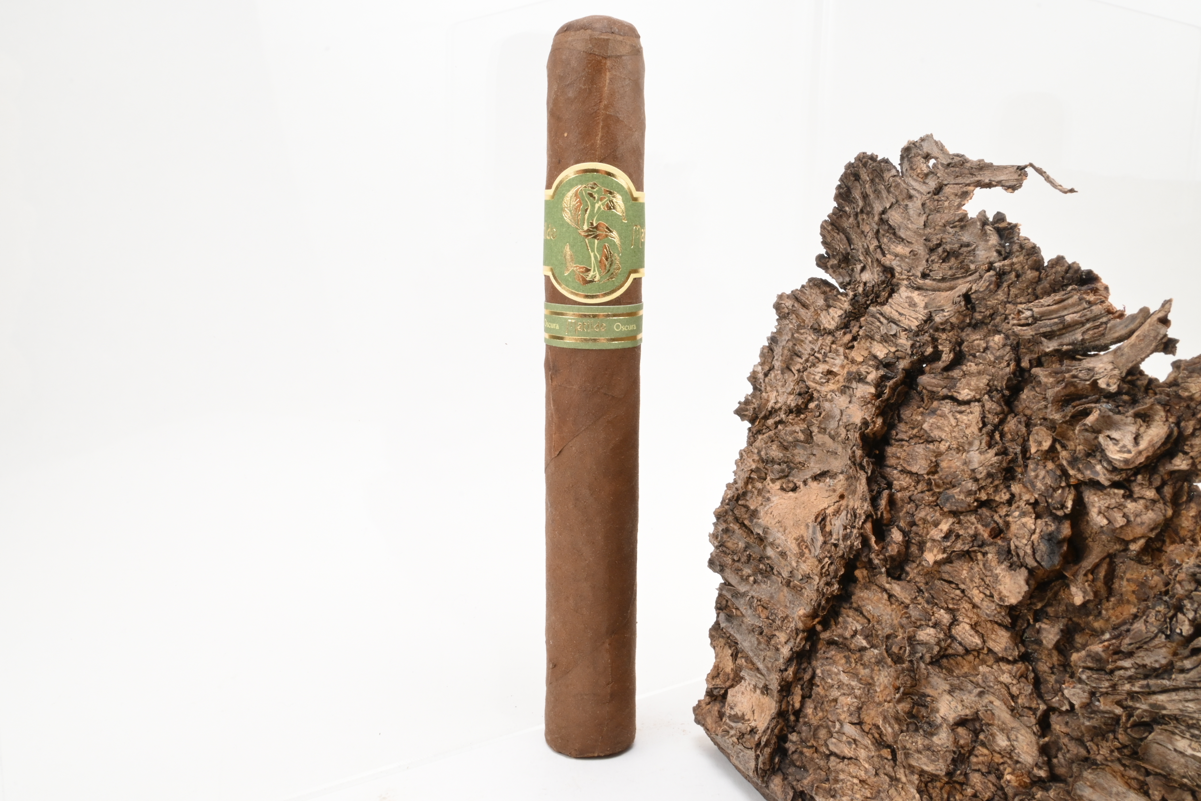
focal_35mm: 32
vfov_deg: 41.7
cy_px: 400
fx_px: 1051
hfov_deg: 59.5
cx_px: 600
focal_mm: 21
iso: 640
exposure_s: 1/15
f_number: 22
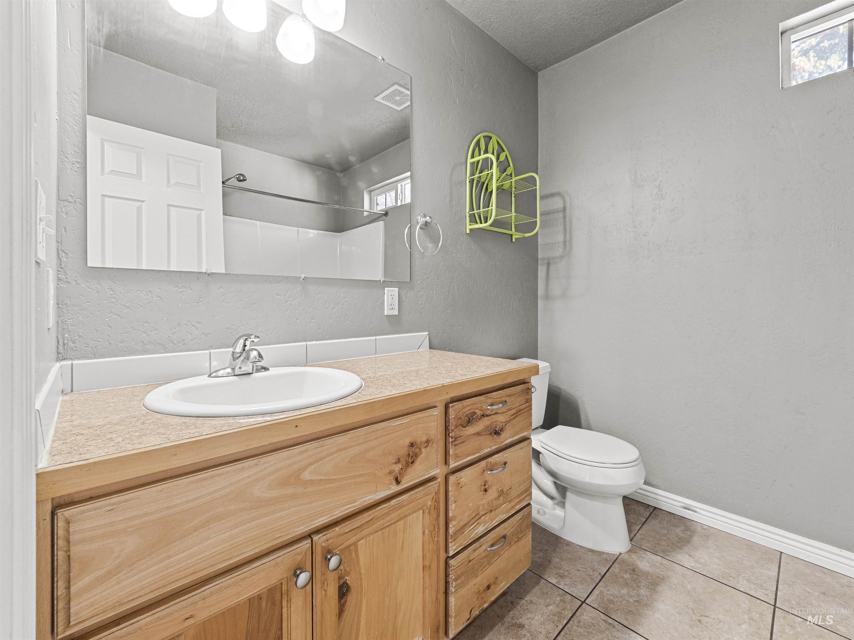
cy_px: 320
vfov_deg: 85.7
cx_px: 427
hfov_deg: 102.1
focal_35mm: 14
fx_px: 345
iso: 400
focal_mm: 7
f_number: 8
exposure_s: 1/3
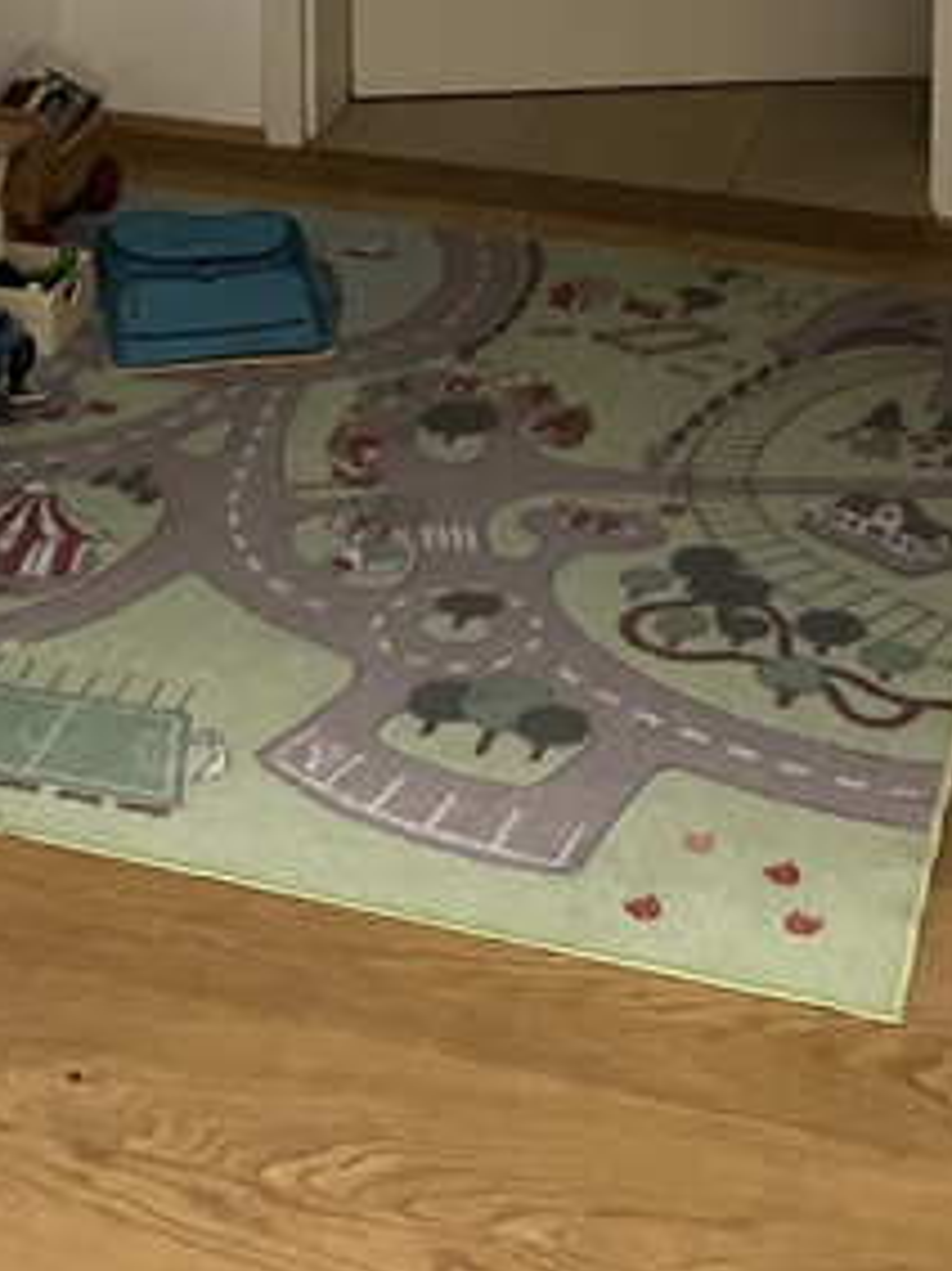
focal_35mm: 76
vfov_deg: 22.8
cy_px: -400
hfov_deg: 19.4
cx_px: 404
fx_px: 2789
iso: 640
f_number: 1.8
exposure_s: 1/30
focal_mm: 3.99
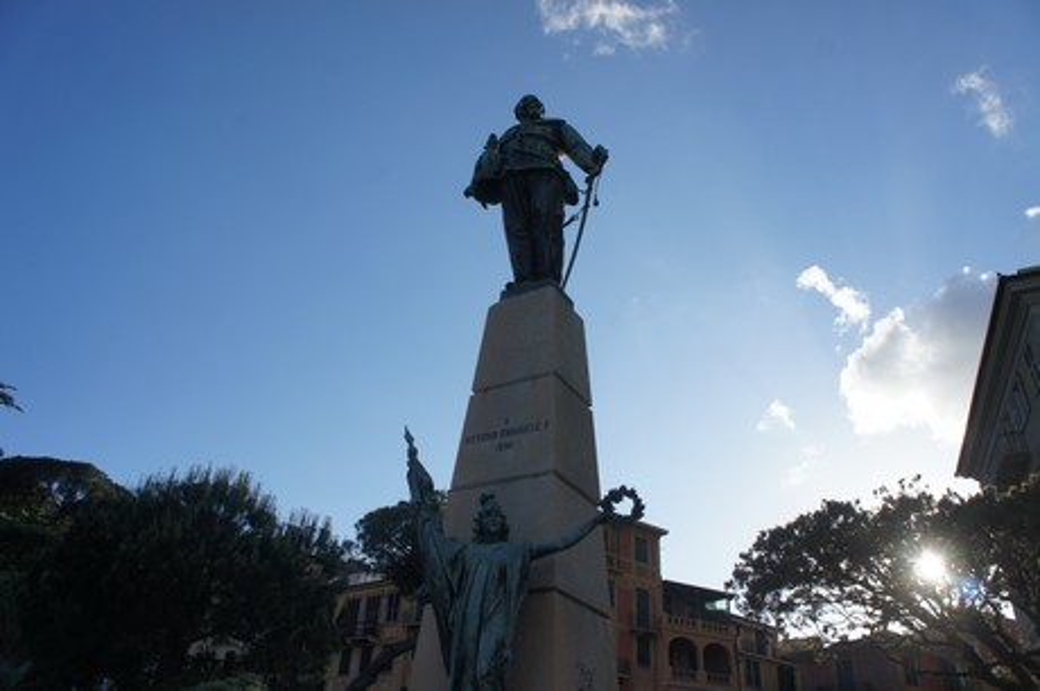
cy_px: 346
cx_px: 520
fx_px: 779
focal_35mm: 27
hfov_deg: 67.4
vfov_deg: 47.9
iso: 200
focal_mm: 18
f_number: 7.1
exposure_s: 1/500
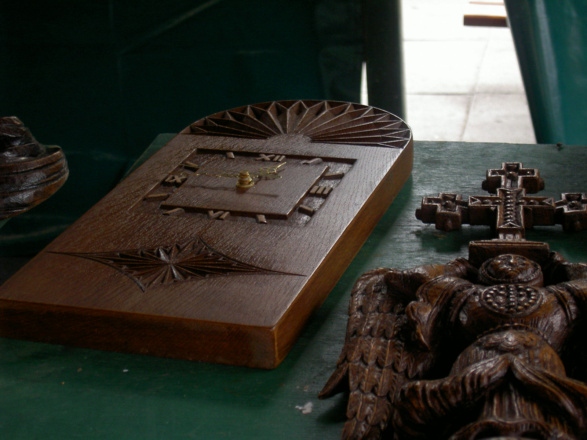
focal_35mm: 84
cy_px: 220
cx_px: 294
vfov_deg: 17.6
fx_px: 1424
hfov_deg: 23.3
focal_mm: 17.4
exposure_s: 1/78.1
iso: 100
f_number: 4.1
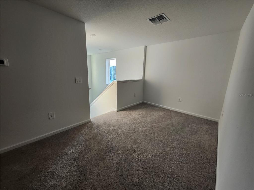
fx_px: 95
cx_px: 127
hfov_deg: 106.2
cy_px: 95
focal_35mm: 13
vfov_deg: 89.9
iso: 64
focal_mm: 1.74
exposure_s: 1/60
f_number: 2.2
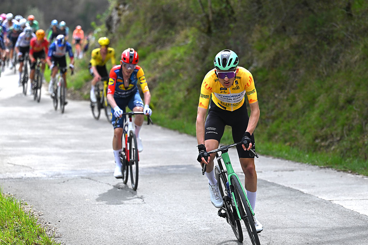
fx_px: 1686
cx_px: 184
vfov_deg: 8.3
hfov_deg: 12.5
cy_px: 122
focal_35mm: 165
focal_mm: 110
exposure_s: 1/2500
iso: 250
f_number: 3.2
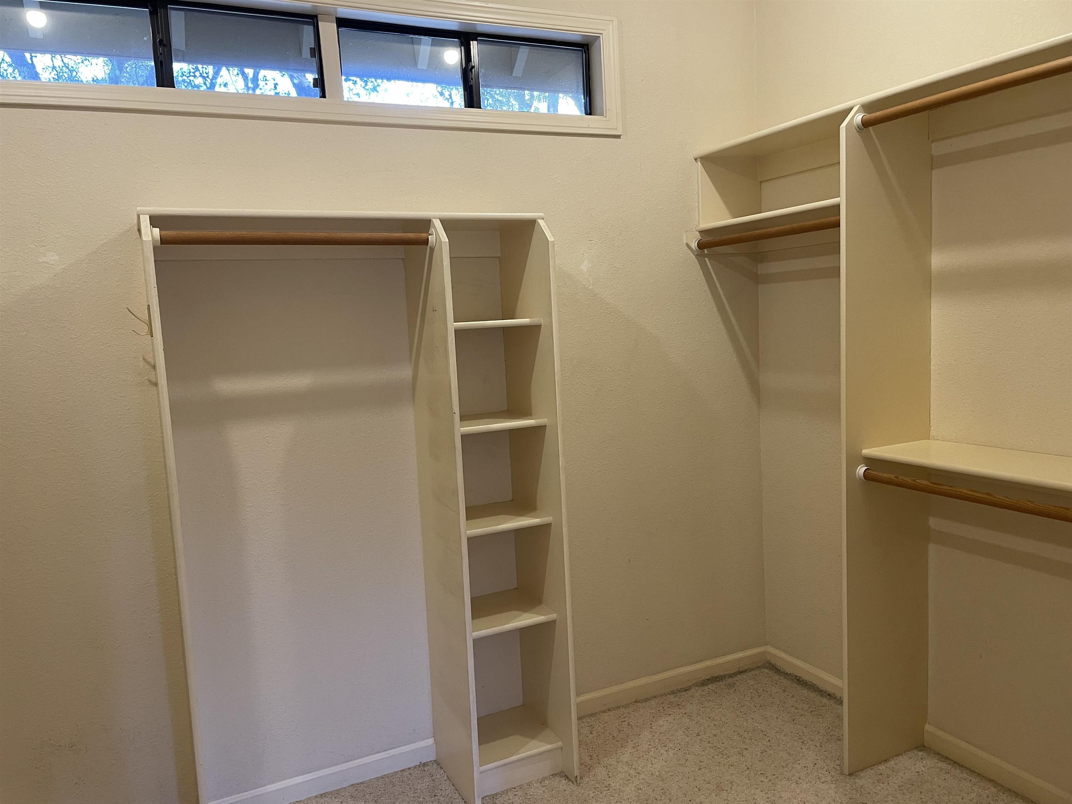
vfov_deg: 53.1
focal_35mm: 26
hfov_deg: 67.3
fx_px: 805
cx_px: 536
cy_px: 402
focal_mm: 4.2
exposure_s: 1/60
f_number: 1.6
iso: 125
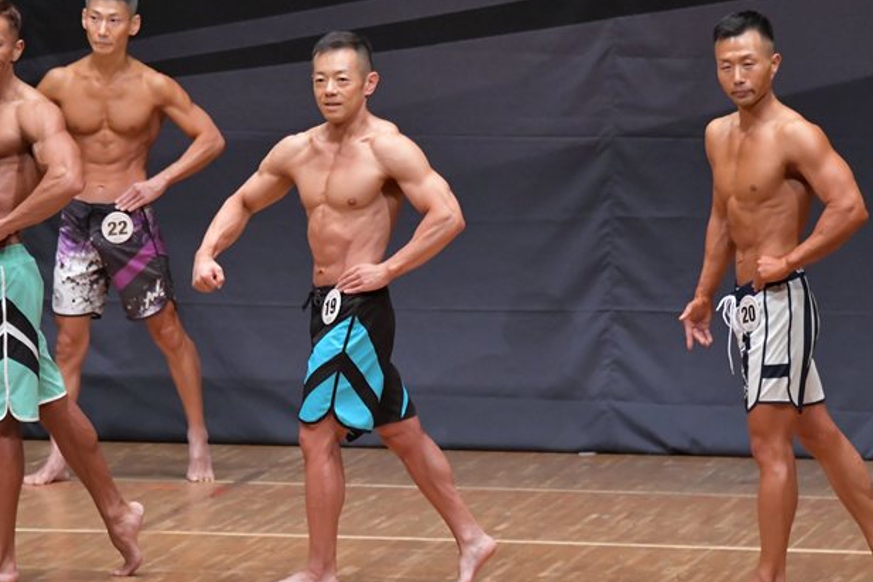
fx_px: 8679
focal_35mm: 358
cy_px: 289
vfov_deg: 3.8
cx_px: 425
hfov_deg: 5.8
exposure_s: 1/400
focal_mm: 190
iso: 6400
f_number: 5.6
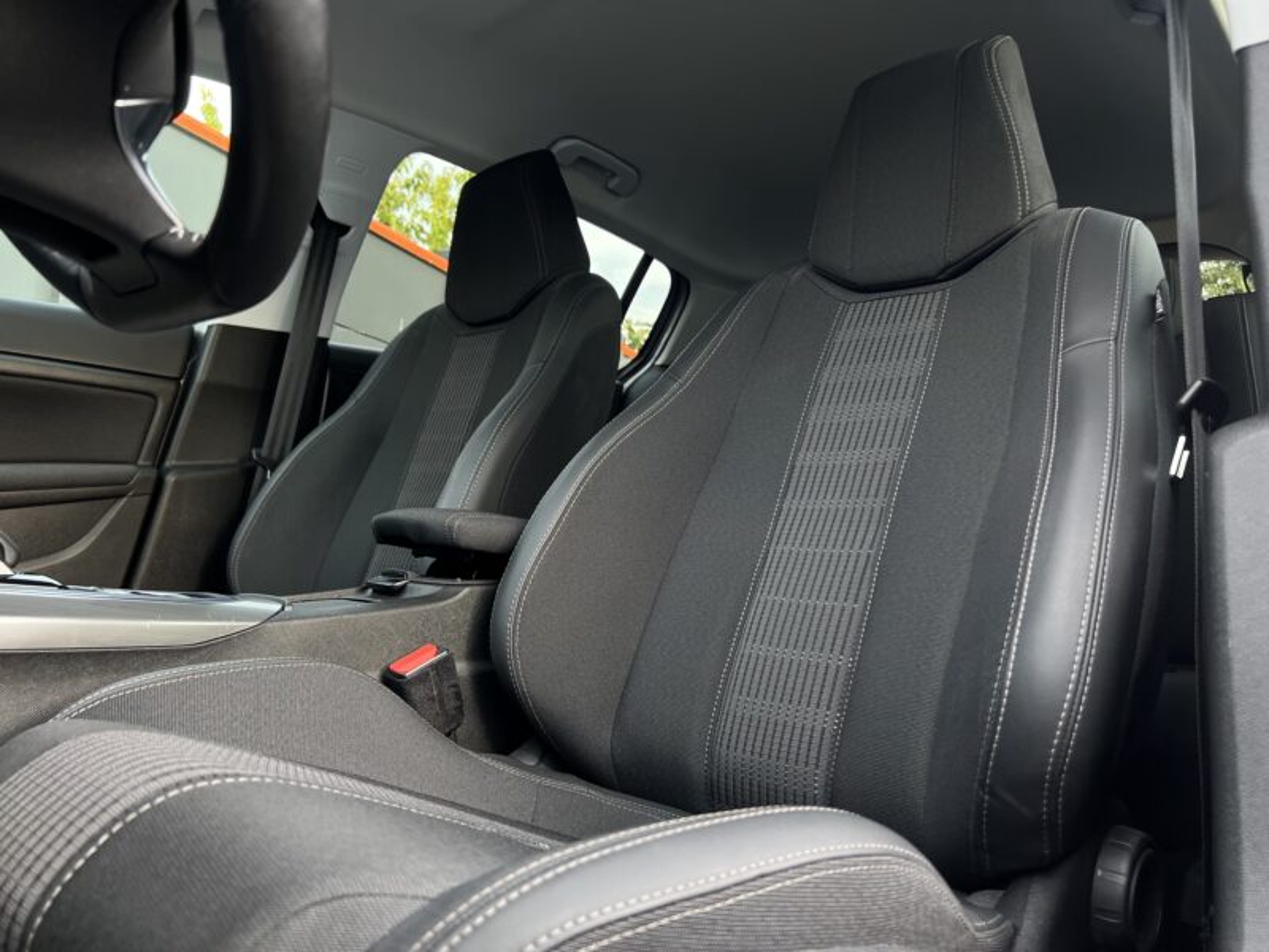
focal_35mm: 26
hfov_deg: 67.3
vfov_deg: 53.1
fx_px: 953
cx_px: 634
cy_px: 476
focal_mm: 5.7
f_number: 1.5
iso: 100
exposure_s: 1/121
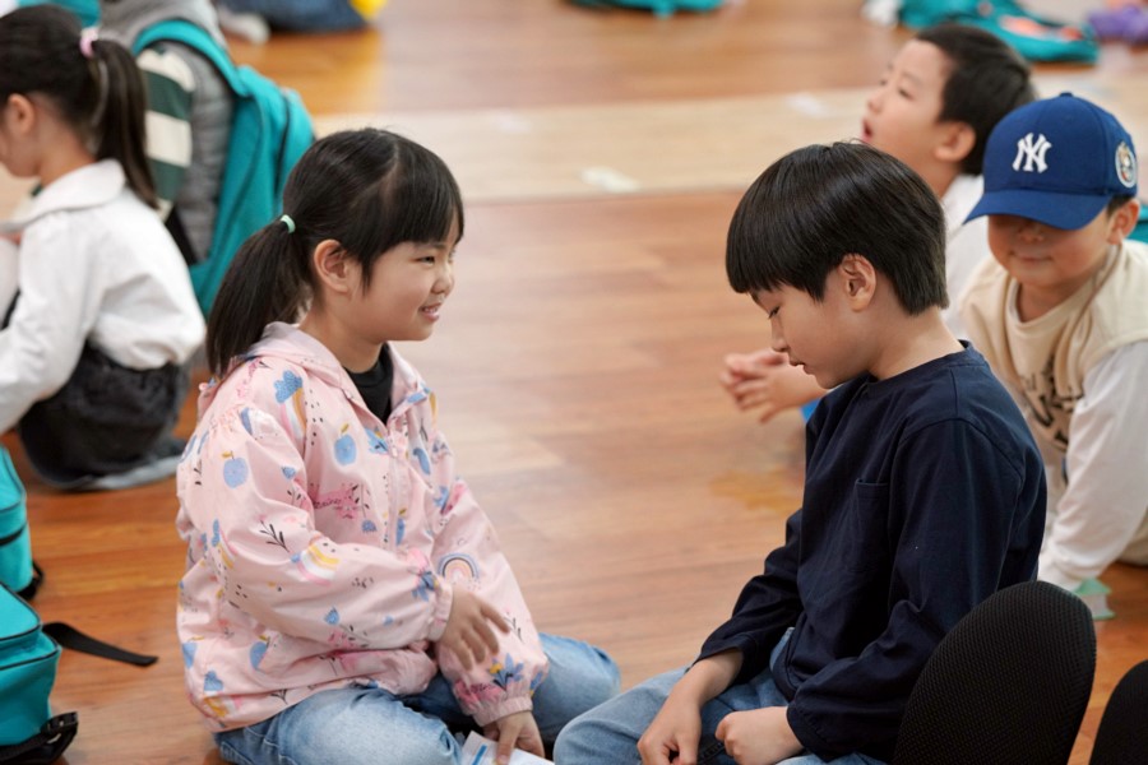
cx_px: 574
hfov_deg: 21.0
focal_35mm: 97
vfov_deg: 14.1
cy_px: 382
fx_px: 3093
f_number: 4
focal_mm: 97
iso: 1600
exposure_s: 1/160
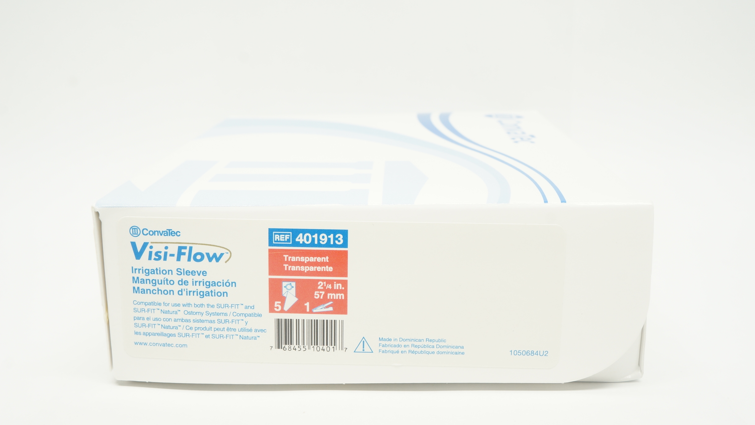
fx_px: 881
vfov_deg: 27.1
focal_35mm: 44
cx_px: 378
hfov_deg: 46.4
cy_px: 244
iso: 400
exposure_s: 1/15
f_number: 10
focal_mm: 28
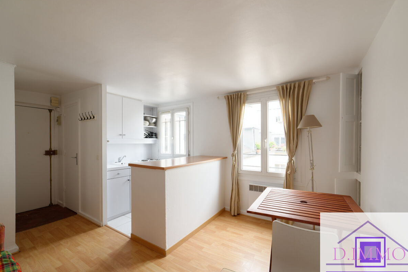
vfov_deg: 77.2
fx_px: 170
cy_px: 144
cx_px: 211
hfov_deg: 100.4
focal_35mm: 15
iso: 200
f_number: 10
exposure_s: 1/1.6
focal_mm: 14
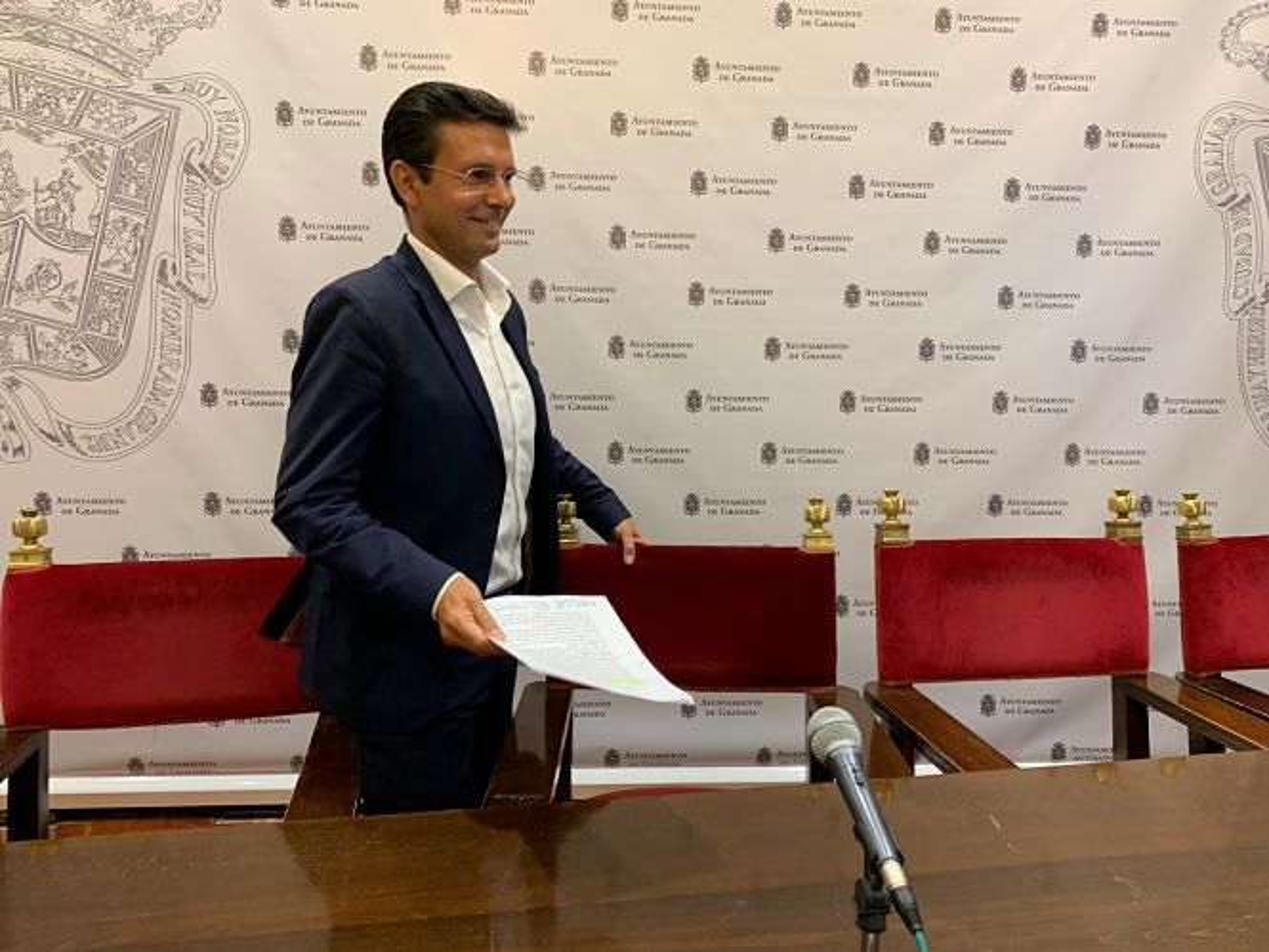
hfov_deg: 67.3
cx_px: 634
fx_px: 953
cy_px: 476
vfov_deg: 53.1
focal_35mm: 26
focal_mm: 4.25
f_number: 1.8
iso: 200
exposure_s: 1/50
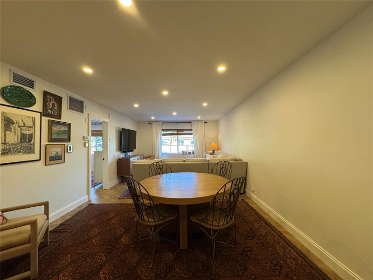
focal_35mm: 14
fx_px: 151
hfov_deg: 102.1
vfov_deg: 85.7
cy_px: 140
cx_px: 186
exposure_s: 1/120
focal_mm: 2.22
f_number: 2.2
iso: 320
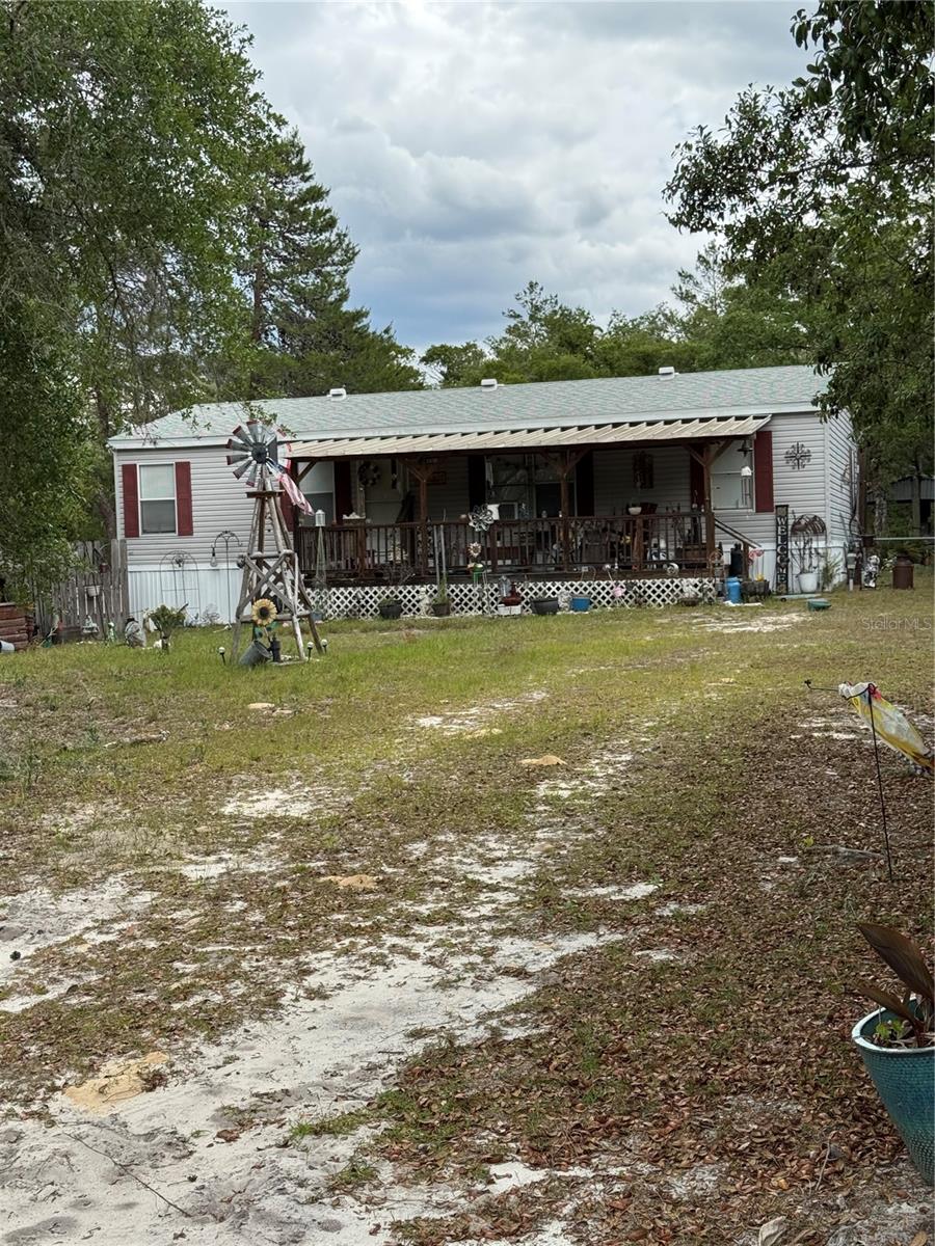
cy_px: 623
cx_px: 468
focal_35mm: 48
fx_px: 1729
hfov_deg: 30.3
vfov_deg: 39.7
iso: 64
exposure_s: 1/2110
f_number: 1.78
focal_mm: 6.76
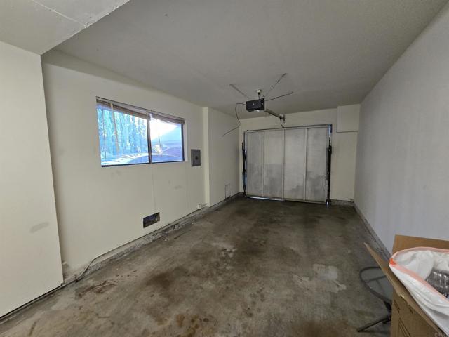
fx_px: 169
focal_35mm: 13
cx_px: 224
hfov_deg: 106.2
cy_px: 168
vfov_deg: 89.9
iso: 640
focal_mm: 2.2
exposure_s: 1/60
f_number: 2.2
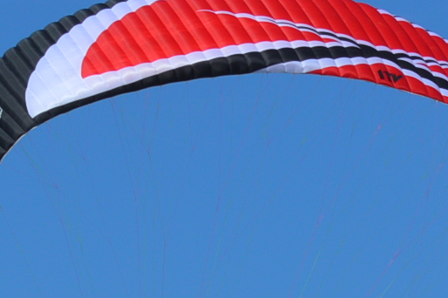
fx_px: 6006
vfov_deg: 2.8
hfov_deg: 4.3
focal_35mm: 483
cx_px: 231
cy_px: 303
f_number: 10
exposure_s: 1/400
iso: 100
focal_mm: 55
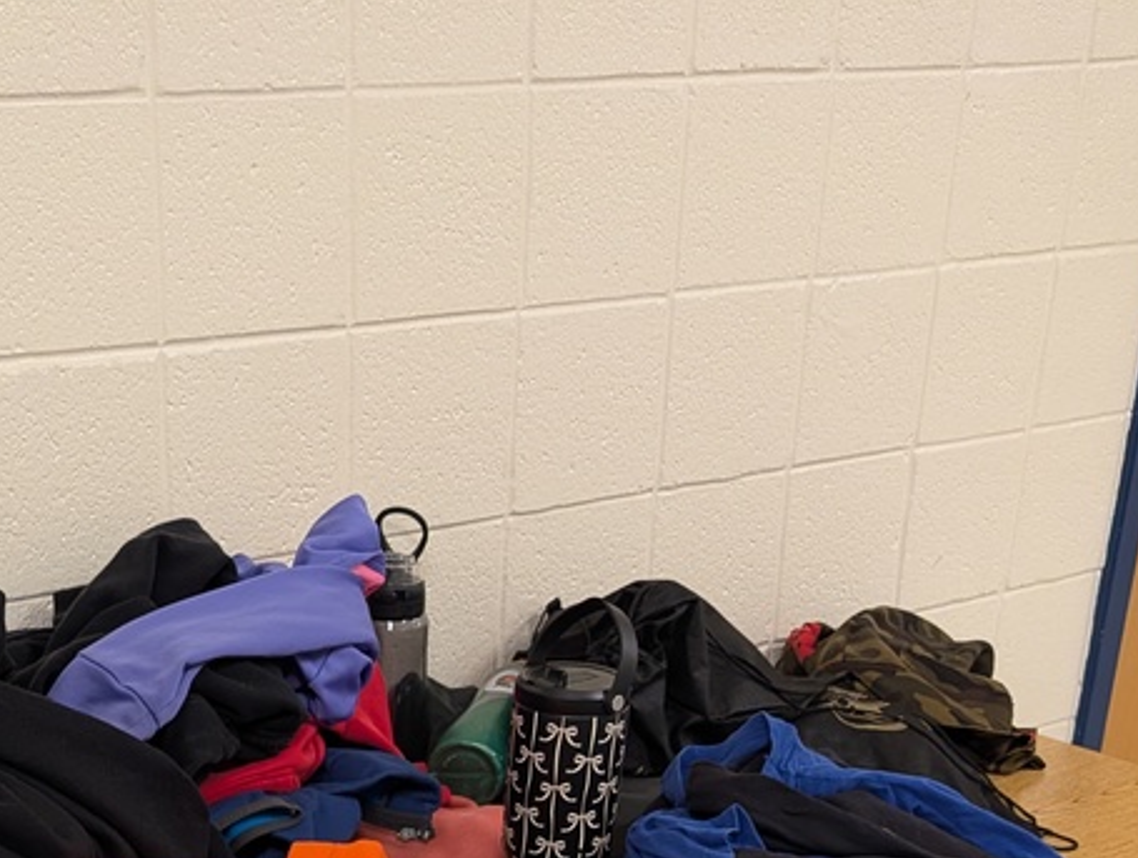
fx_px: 1779
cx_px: 200
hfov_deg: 34.2
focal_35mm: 54
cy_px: 959
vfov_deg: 25.1
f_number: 1.68
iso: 314
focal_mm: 6.9
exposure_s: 1/55.8
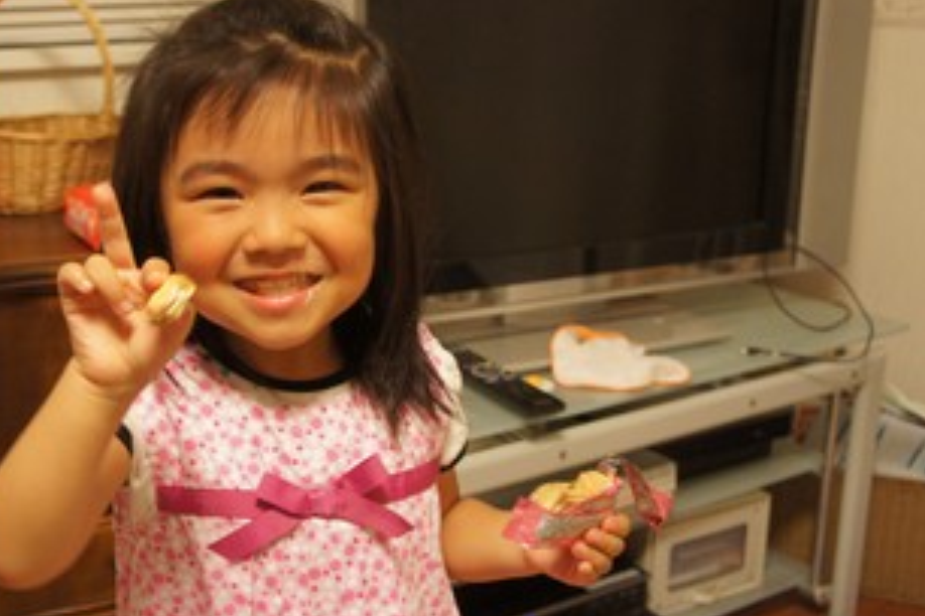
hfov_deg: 41.8
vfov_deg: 28.6
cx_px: 378
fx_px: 1208
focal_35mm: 47
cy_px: 323
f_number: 4
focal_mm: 24
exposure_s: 1/40
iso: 800
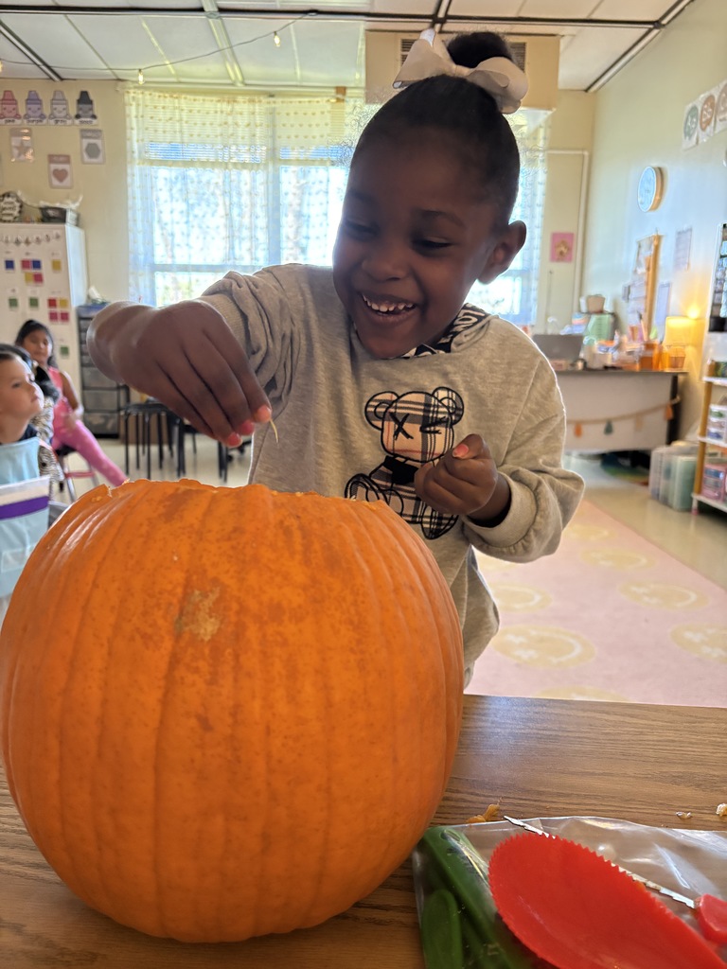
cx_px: 364
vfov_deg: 67.3
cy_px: 484
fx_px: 728
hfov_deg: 53.1
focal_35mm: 26
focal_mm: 5.96
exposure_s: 1/60
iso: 400
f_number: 1.6
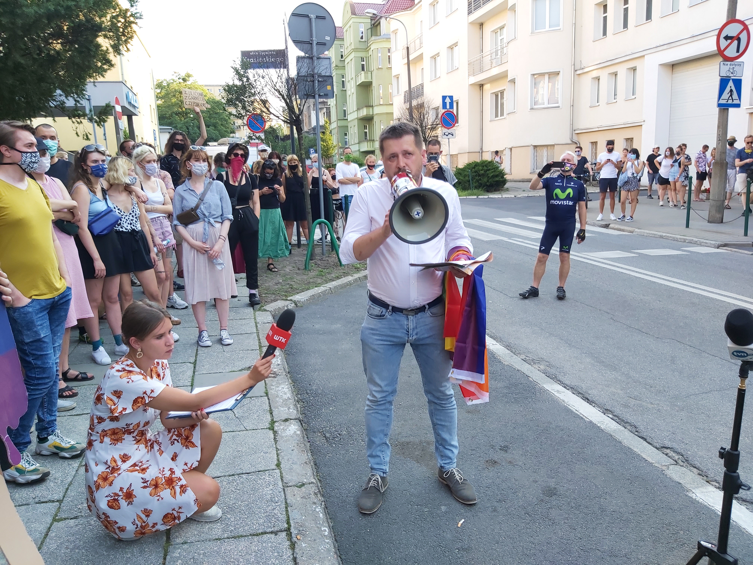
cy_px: 282
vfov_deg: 53.1
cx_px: 376
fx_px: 566
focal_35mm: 26
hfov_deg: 67.3
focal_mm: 3.92
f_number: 1.7
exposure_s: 1/186
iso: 64
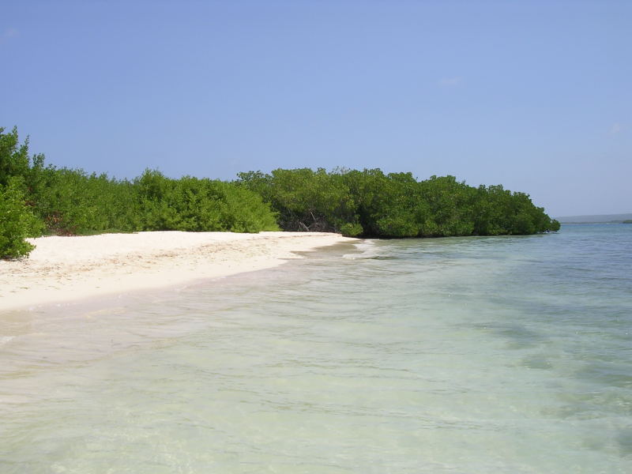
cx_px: 316
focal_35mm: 38
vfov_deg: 37.7
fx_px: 694
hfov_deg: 49.0
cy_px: 237
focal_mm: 5.8
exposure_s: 1/399
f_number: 5.6
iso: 50
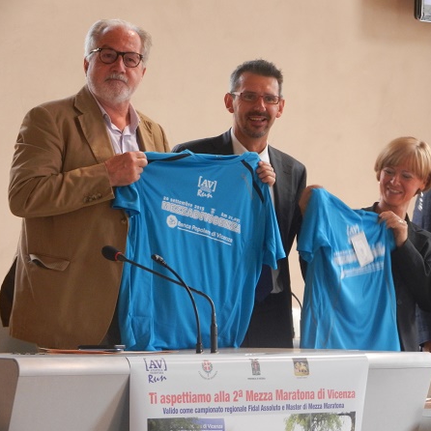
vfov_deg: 13.8
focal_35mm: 126
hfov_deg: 13.8
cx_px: 279
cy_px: 216
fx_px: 1775
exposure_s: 1/30
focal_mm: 19.1
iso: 400
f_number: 5
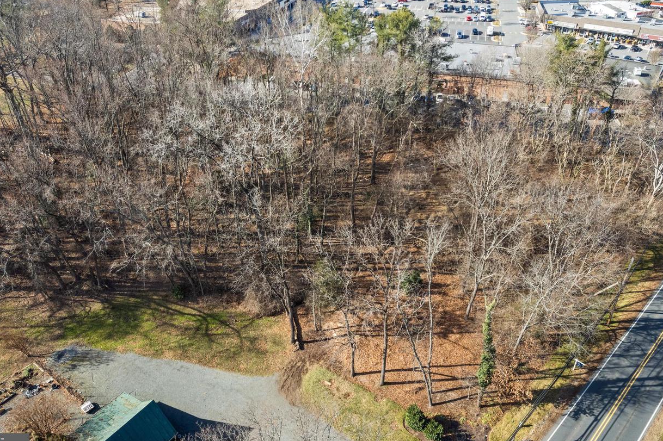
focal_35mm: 26
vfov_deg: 49.5
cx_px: 336
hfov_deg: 69.4
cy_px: 200
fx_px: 479
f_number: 2.8
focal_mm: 8.38
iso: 120
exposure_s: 1/640
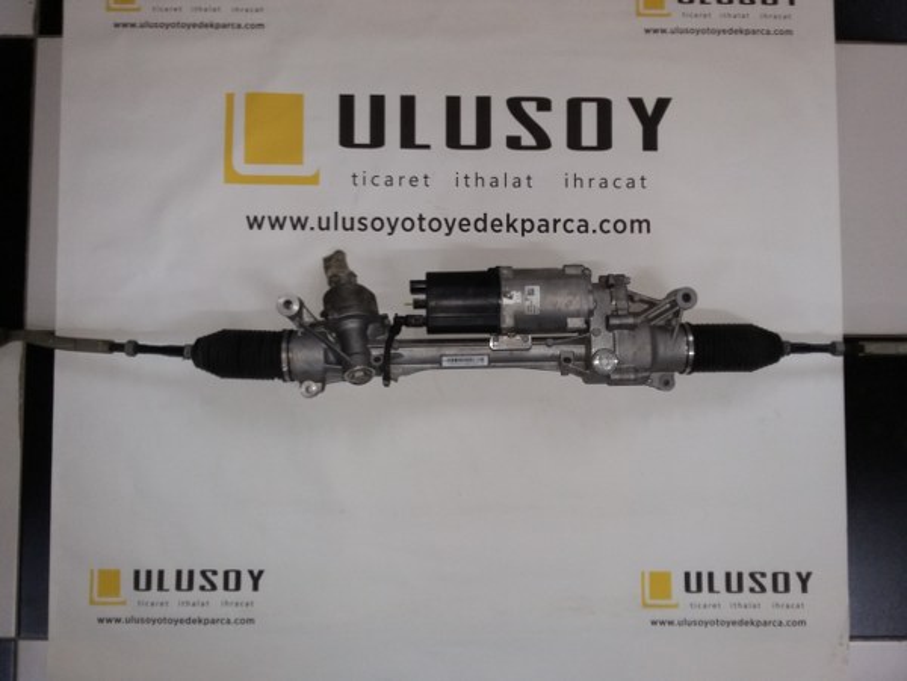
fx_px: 812
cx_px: 454
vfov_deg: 45.4
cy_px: 340
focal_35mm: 31
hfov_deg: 58.4
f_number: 2.2
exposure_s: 1/30
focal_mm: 3.3
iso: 80
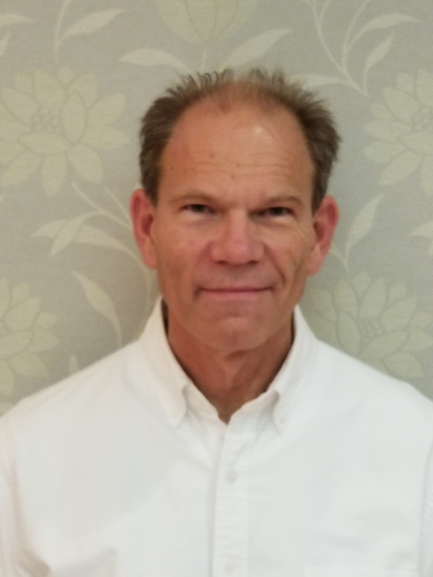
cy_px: 288
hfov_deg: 28.0
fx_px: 867
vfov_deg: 36.8
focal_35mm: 52
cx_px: 216
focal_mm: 6
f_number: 2.4
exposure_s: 1/15
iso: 160
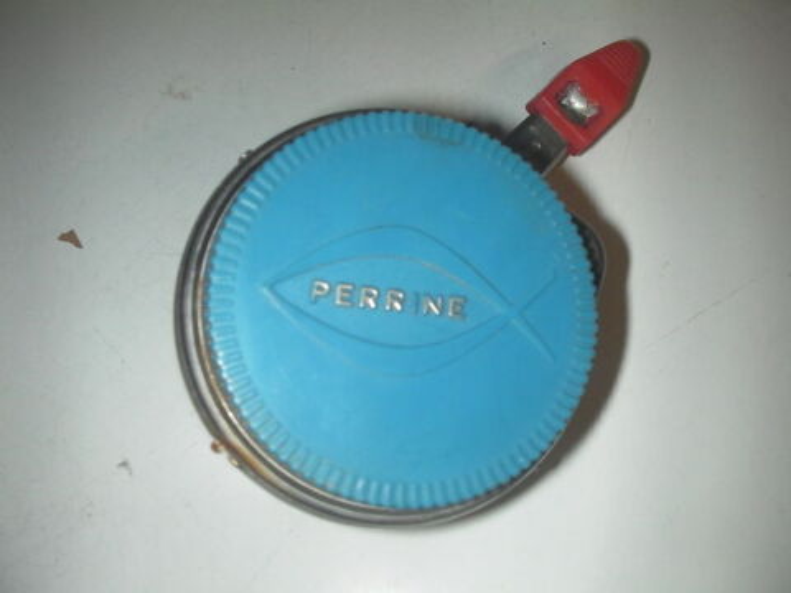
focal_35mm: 38
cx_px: 396
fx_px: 868
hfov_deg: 49.0
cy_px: 296
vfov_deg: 37.7
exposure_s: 1/30
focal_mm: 6.3
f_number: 5.6
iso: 200
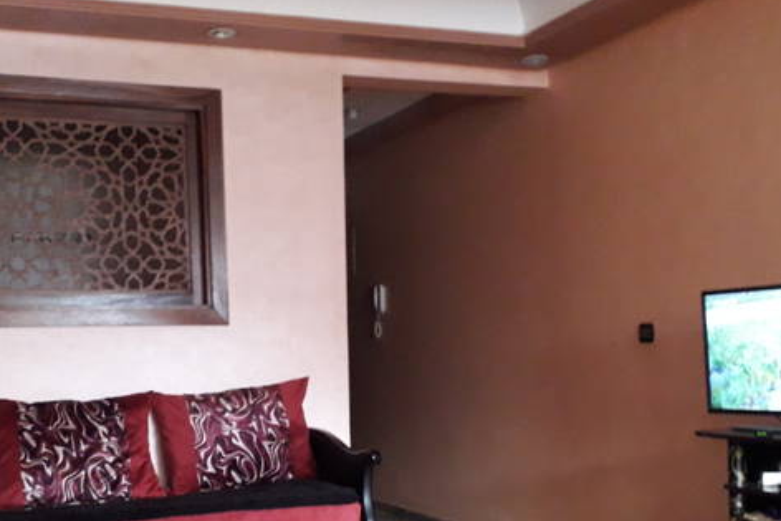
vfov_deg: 28.3
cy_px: 390
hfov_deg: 41.5
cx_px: 281
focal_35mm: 47
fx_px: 1020
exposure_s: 1/25
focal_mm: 3.6
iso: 400
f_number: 1.9
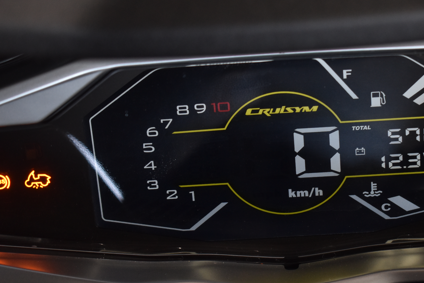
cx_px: 306
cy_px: 155
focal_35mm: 106
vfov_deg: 12.9
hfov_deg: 19.2
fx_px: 1248
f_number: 5.3
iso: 800
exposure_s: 1/50
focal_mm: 48
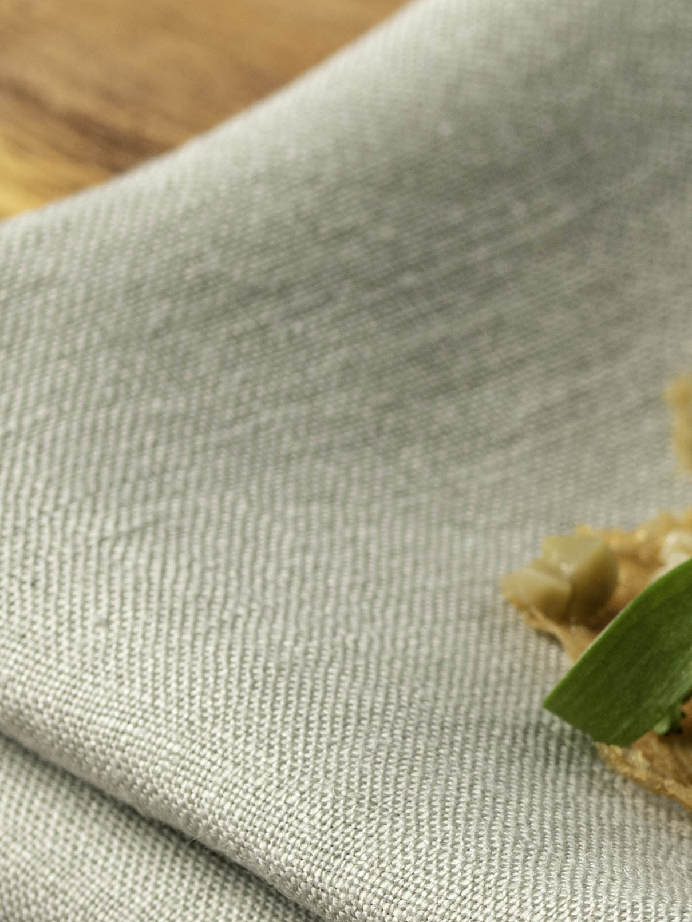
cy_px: 573
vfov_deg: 3.8
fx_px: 13780
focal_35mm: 517
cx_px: 1219
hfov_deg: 2.9
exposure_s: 1/200
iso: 100
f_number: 10
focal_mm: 105
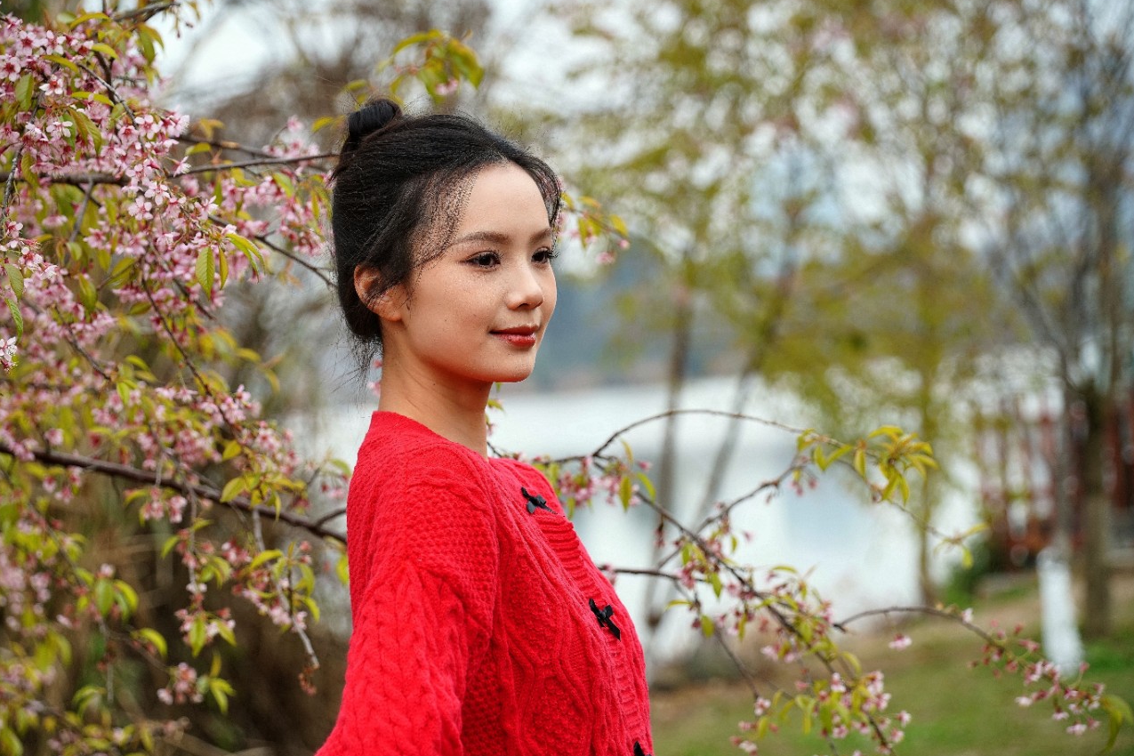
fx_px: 3874
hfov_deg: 16.7
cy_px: 373
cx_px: 532
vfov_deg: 11.1
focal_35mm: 123
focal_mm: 112
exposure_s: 1/160
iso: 100
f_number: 5.6
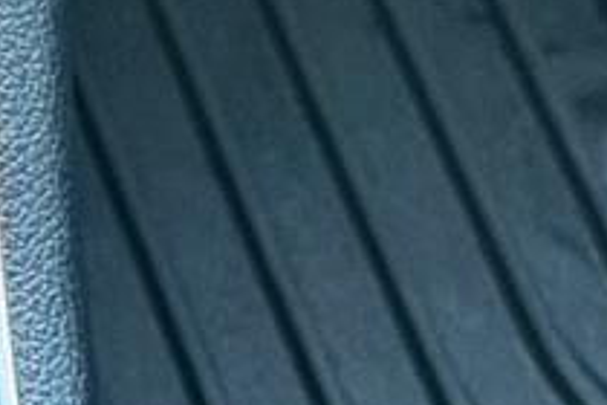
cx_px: -789
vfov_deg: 5.5
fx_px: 4114
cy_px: -434
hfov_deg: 7.9
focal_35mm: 244
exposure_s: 1/40
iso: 400
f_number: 1.78
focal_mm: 6.76
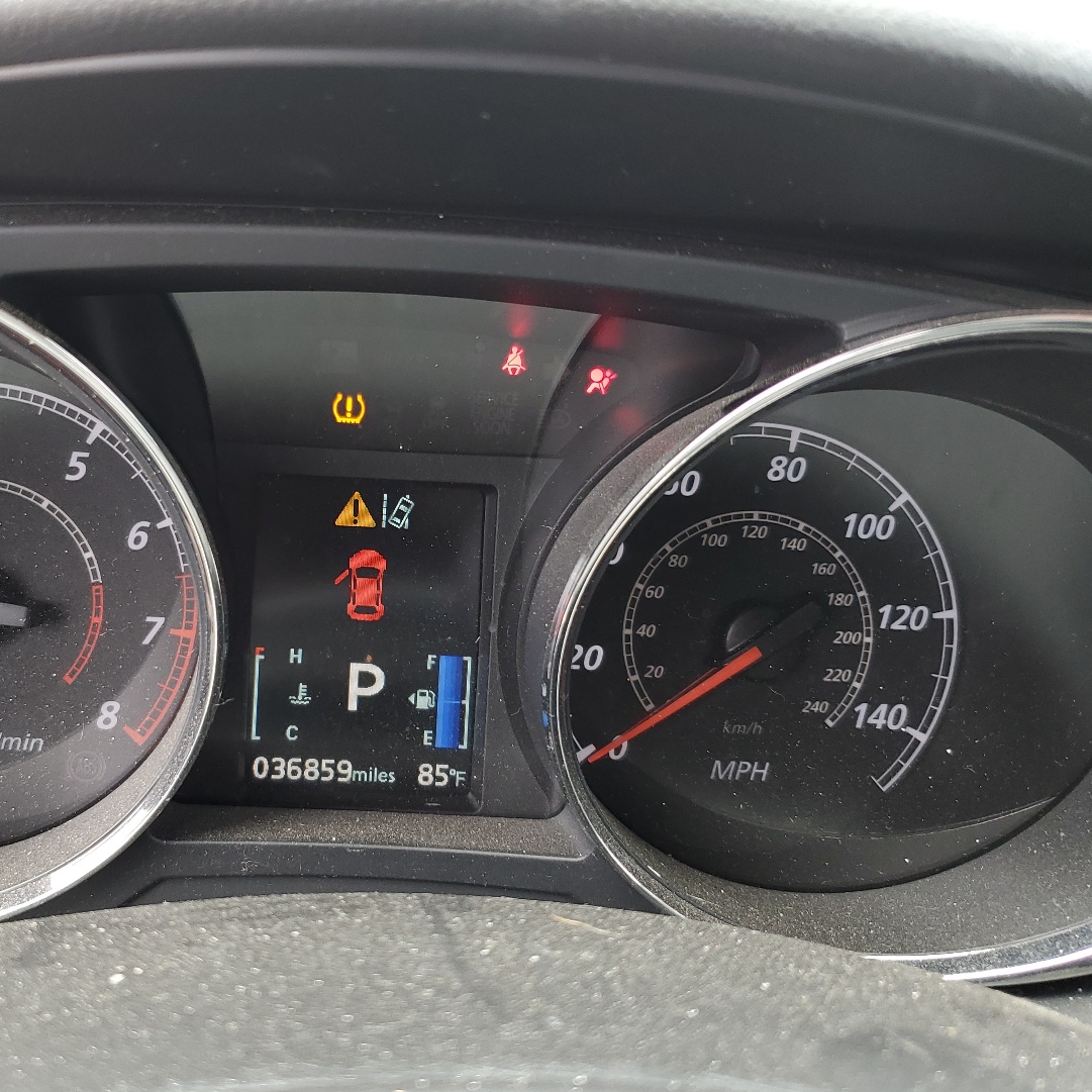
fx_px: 1213
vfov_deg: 48.4
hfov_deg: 47.7
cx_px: 365
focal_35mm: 34
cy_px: 536
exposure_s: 1/120
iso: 50
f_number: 1.5
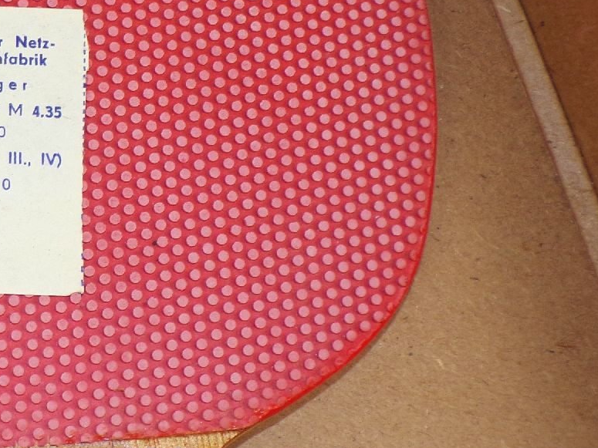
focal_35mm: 88
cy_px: 153
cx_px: -54
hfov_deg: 21.2
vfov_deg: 16.7
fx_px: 1520
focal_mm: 6.6
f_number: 3.3
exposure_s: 1/34
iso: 80
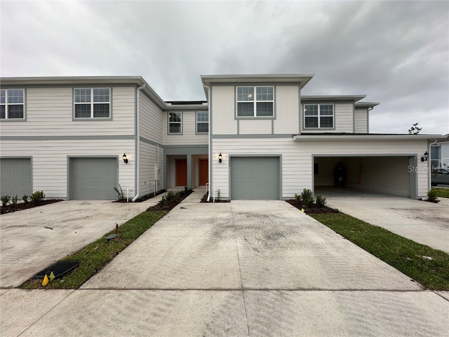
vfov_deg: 85.7
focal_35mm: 14
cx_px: 224
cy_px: 168
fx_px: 182
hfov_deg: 102.1
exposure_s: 1/251
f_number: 2.2
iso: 40
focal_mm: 2.22
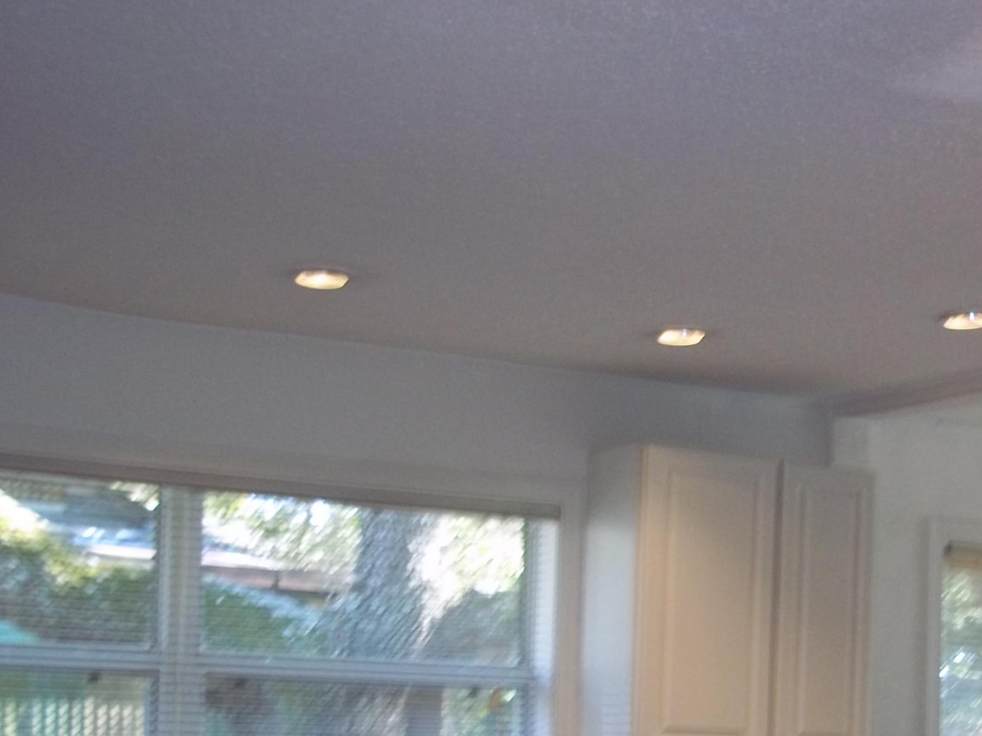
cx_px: 716
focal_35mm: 67
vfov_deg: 21.4
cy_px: 669
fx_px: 1901
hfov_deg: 28.6
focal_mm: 6.5
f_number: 3.1
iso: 160
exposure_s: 1/40
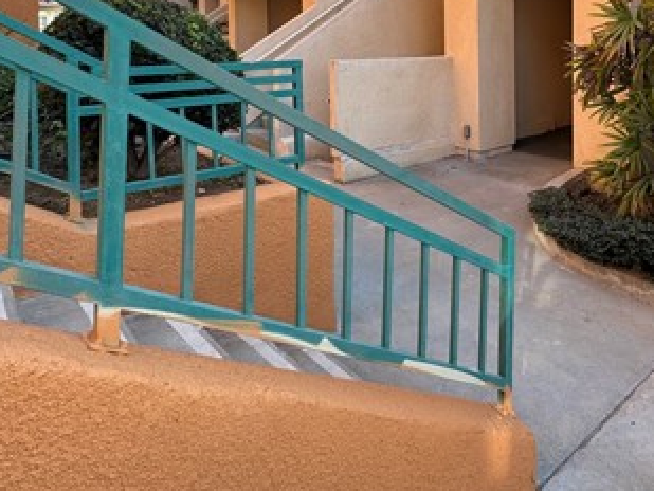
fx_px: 548
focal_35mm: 29
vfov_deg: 44.8
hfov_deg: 58.1
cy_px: 70
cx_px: 499
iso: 40
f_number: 2.2
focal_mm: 2.22
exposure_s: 1/185
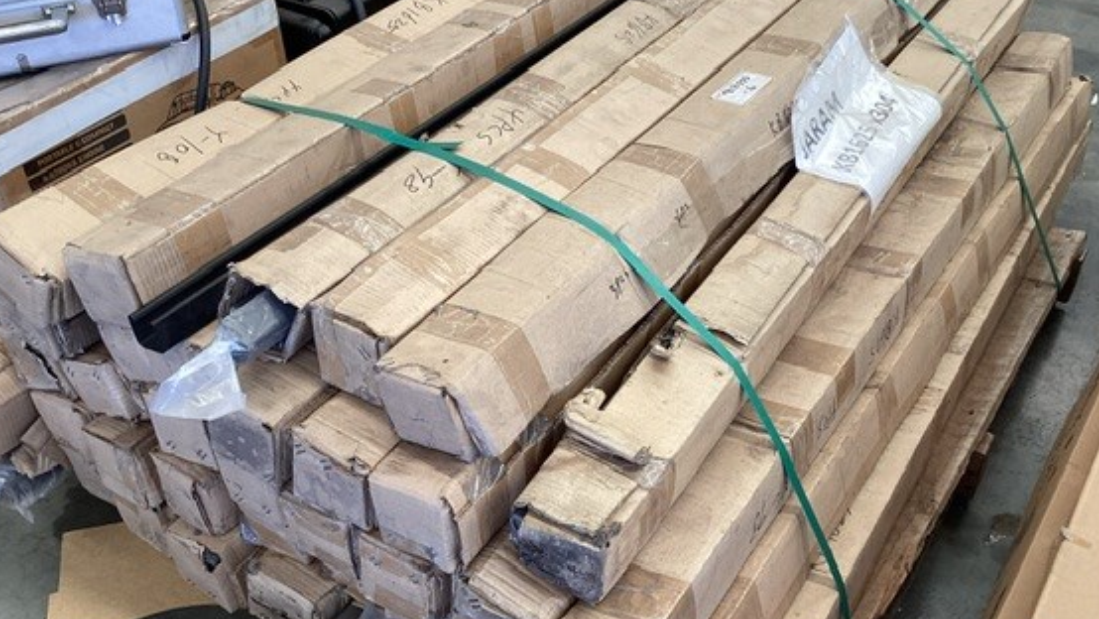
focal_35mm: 39
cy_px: 355
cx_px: 579
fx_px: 1137
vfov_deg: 30.4
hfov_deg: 51.6
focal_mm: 3.3
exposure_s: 1/50
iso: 80
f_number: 2.4
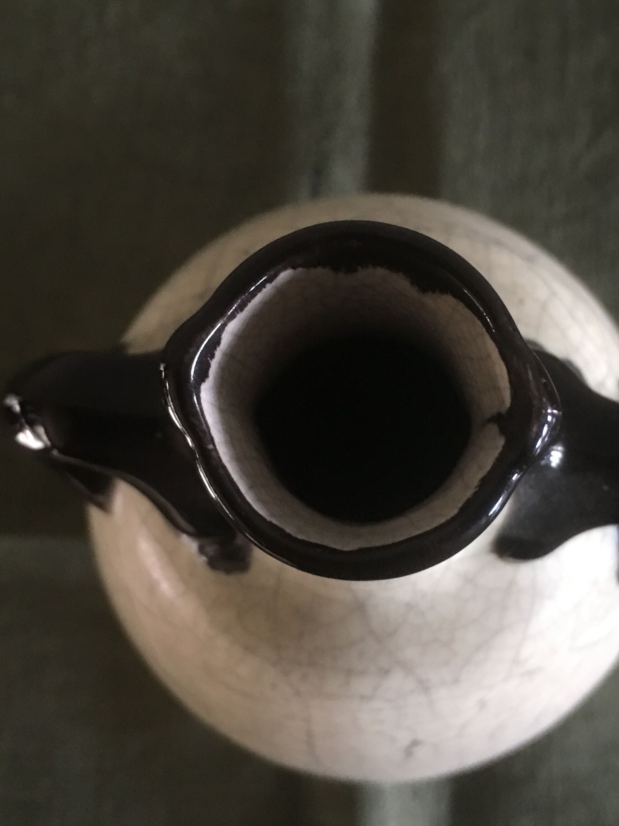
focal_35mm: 44
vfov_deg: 42.8
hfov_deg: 32.7
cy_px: 353
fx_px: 1049
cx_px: 386
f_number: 2.2
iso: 125
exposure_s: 1/17
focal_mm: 4.15
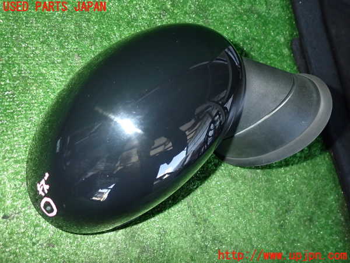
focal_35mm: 25
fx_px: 253
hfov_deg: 69.4
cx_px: 175
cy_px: 132
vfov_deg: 54.9
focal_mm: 4.5
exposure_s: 1/30
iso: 400
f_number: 5.6
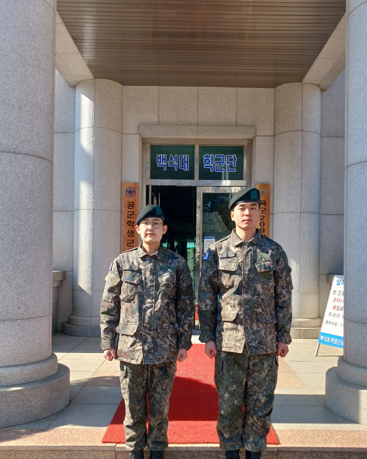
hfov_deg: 44.6
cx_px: 188
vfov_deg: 54.2
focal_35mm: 33
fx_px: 448
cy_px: 247
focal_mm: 4
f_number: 1.8
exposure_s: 1/182
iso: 20
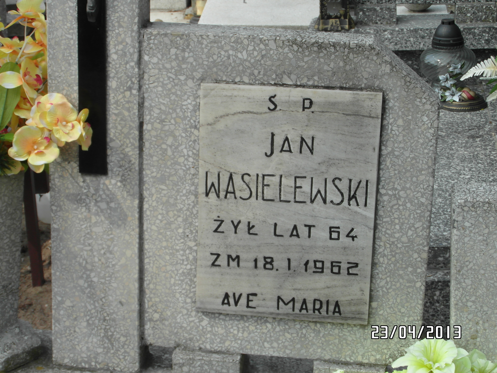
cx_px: 248
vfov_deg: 16.8
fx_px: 1263
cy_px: 186
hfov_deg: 22.3
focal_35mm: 88
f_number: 5
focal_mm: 14.3
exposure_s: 1/250
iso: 80
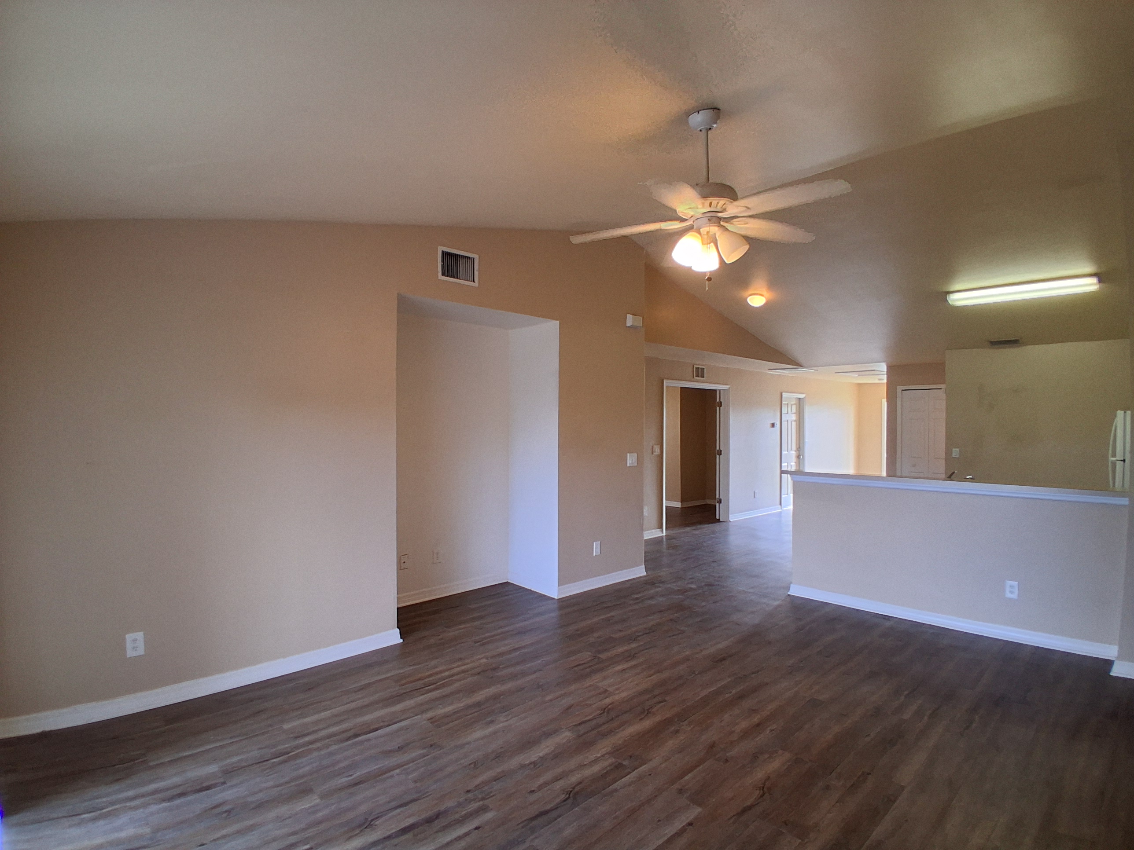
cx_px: 567
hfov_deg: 91.0
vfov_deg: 74.7
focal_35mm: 17
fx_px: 557
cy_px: 425
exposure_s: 1/40
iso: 160
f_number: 2.2
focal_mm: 1.4
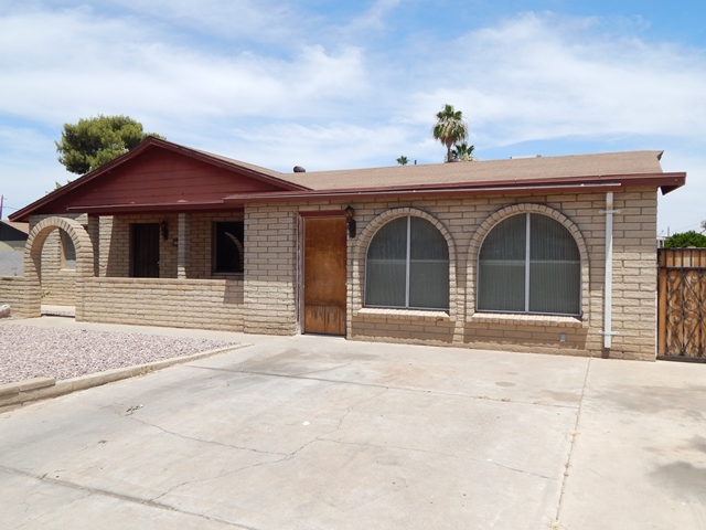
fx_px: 571
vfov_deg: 49.7
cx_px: 353
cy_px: 265
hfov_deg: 63.4
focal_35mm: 28
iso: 125
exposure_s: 1/500
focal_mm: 5.1
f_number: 6.3
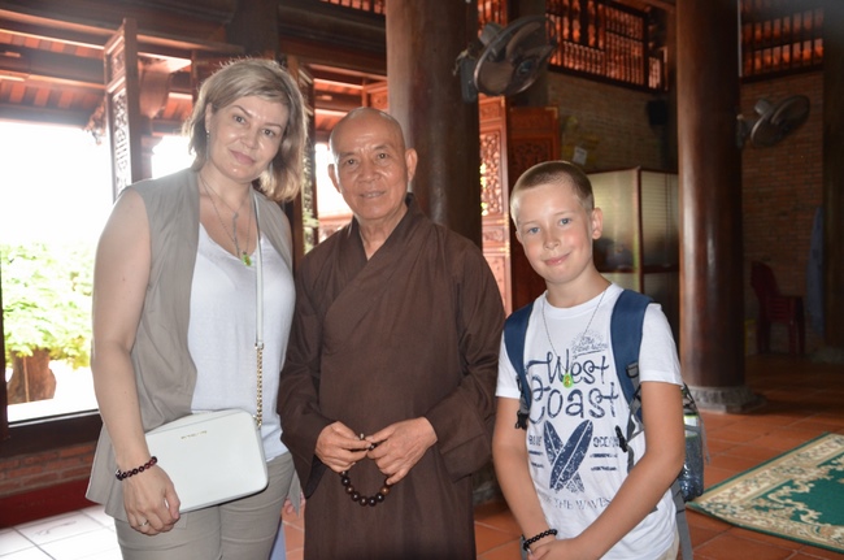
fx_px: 772
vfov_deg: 39.8
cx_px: 422
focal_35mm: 33
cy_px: 280
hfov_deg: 57.3
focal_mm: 22
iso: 1000
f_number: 5
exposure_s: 1/100
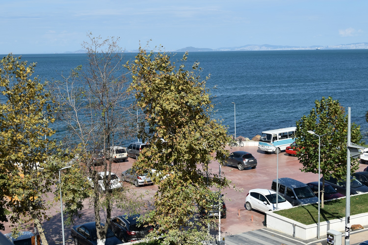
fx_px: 537
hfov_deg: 37.9
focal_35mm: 52
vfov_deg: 25.8
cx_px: 184
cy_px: 122
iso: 100
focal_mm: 35
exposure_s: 1/320
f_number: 8
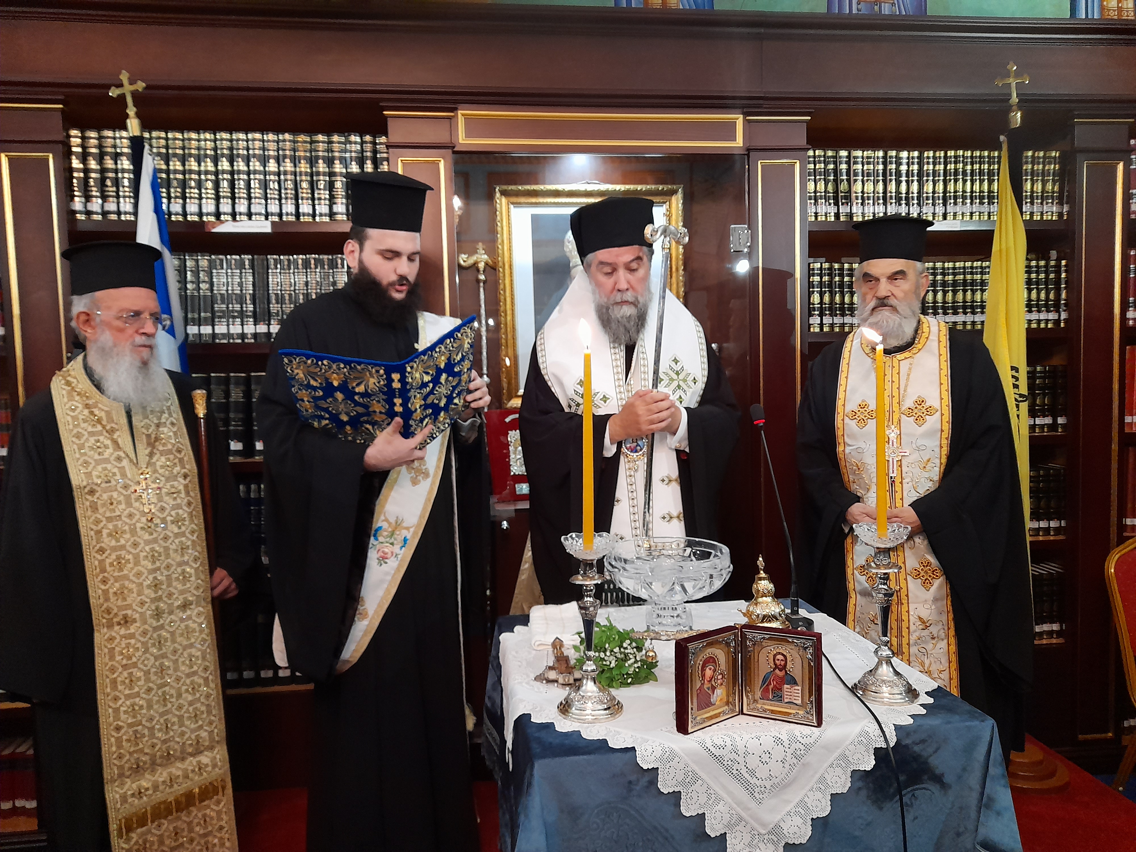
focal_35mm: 25
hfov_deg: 69.4
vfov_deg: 54.9
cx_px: 568
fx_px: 820
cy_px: 426
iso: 320
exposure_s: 1/50
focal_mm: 4.6
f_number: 2
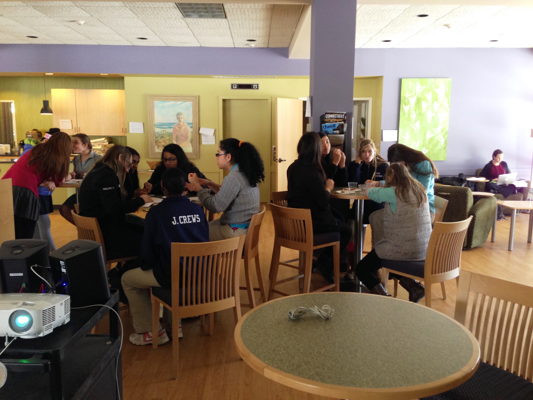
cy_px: 200
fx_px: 508
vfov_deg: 42.9
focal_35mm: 33
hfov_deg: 55.4
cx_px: 266
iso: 125
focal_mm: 4.12
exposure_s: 1/20
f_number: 2.4
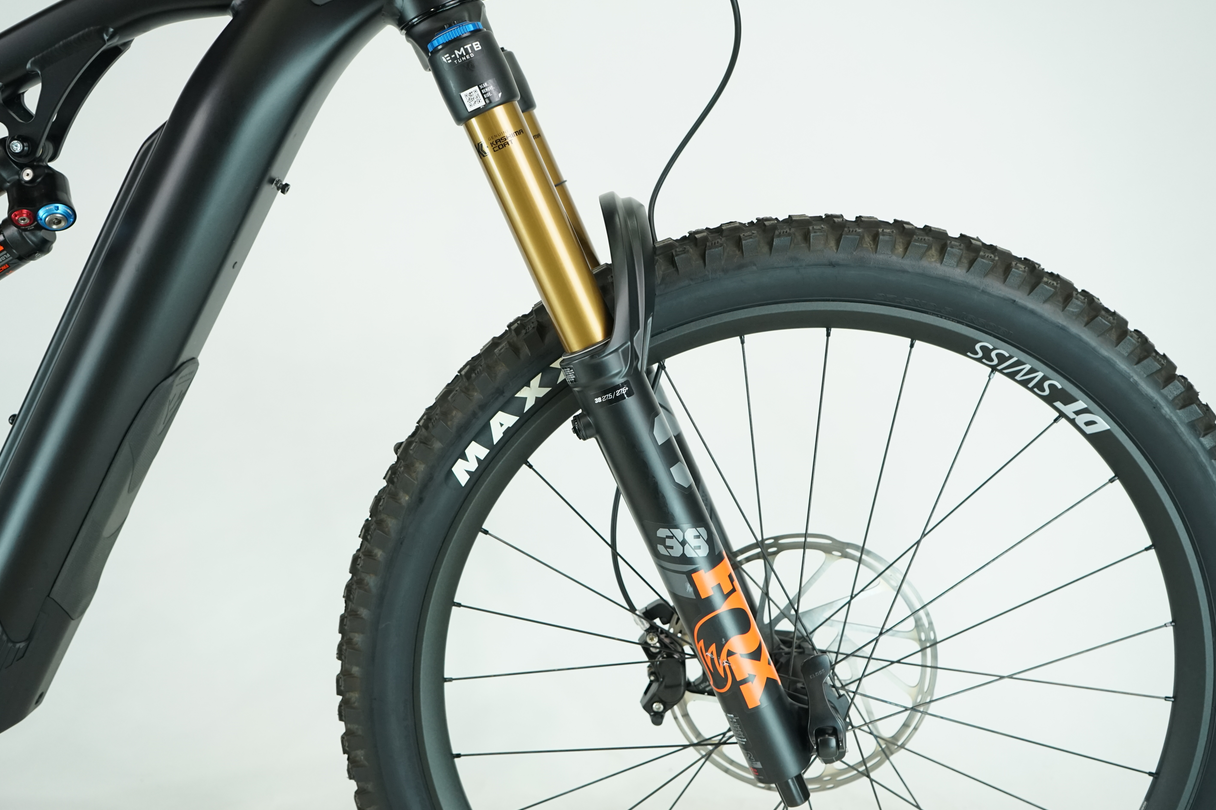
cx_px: 623
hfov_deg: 54.4
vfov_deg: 37.8
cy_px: 413
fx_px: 1182
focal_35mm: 35
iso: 1600
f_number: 5.6
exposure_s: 1/200
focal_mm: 33
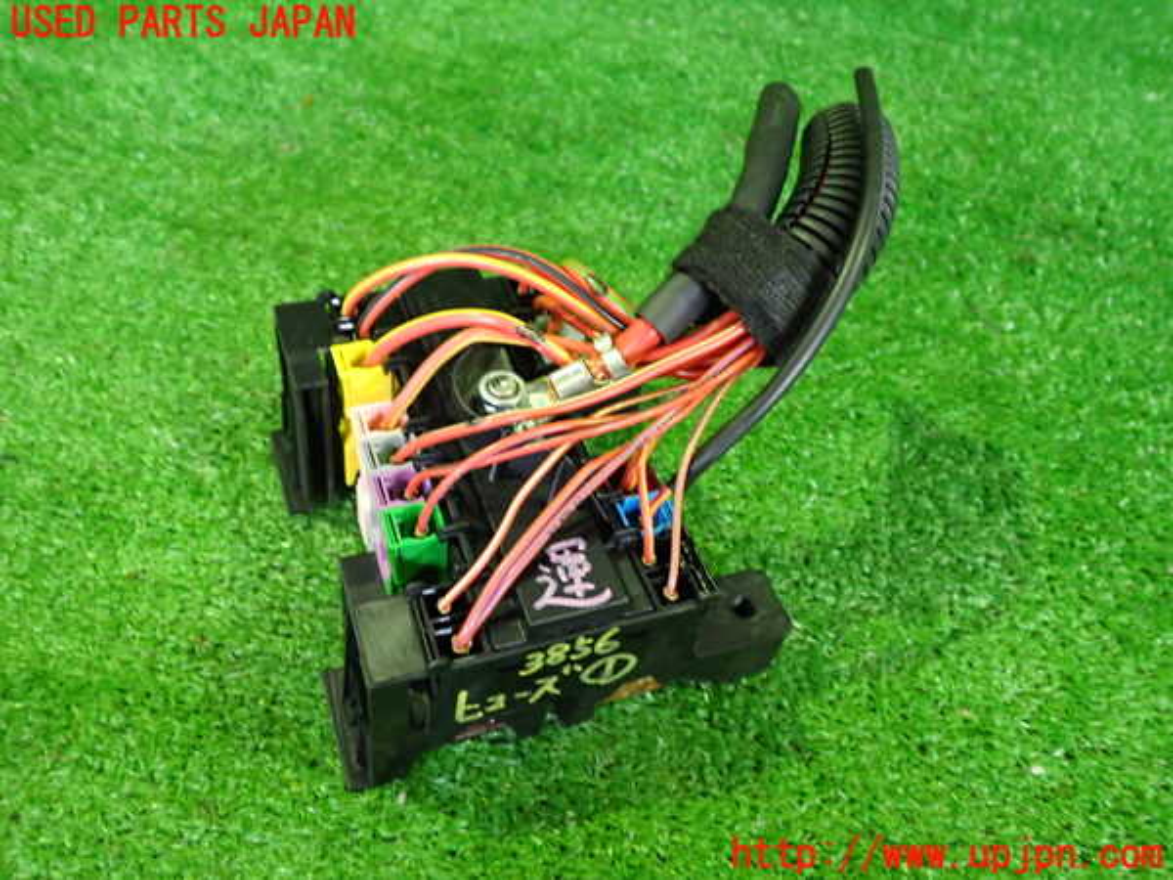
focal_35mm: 30
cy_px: 440
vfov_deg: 46.8
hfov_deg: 60.0
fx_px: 1017
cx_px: 586
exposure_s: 1/30
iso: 800
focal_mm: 5.4
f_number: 2.3
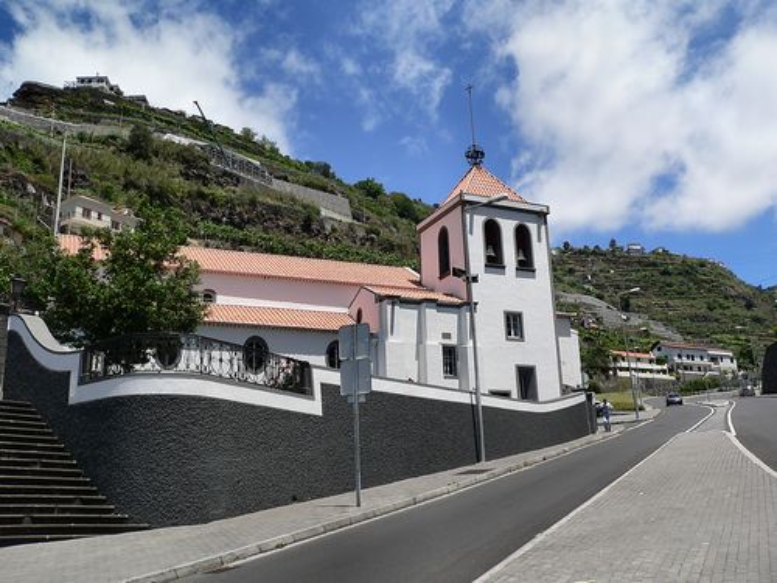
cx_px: 388
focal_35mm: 36
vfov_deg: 39.7
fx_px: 808
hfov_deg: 51.4
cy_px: 292
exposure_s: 1/500
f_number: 5.2
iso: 80
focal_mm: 6
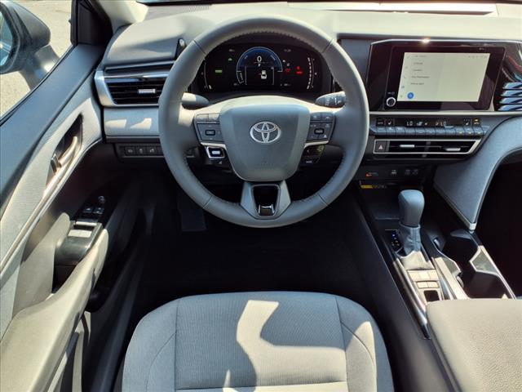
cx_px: 261
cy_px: 196
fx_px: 407
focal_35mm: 27
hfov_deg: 65.3
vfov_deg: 51.4
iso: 40
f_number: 1.9
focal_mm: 3.58
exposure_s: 1/133
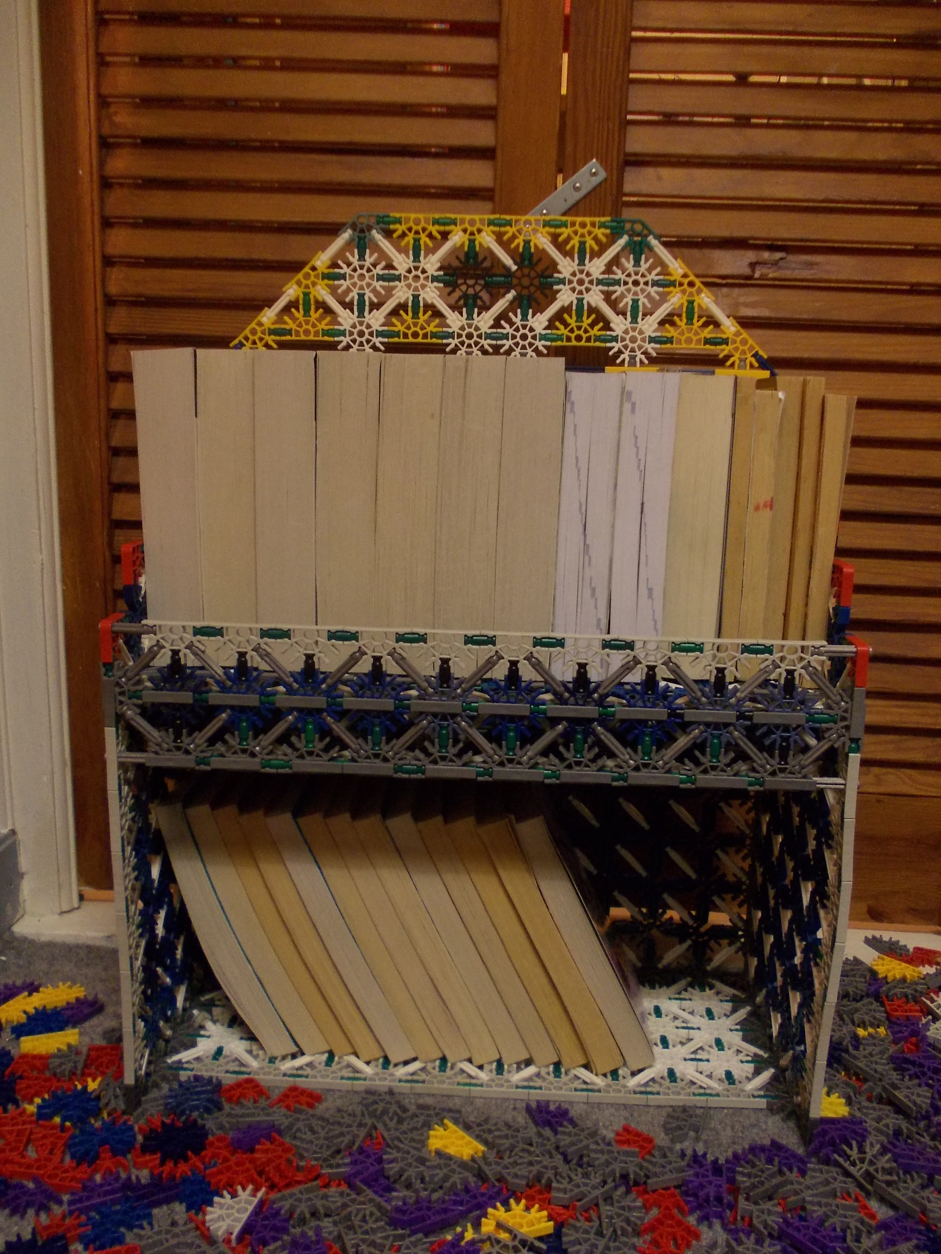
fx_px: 1015
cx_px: 470
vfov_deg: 63.4
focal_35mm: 28
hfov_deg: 49.7
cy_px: 627
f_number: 2.7
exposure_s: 1/8
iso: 200
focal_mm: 4
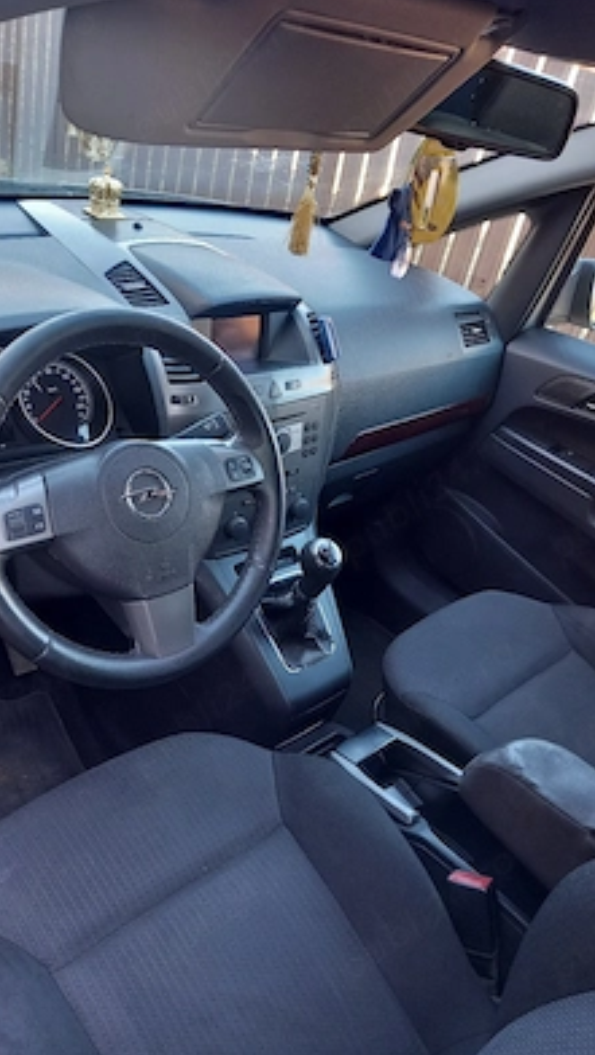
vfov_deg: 64.3
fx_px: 840
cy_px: 528
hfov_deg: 39.0
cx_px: 272
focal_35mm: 30
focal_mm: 4
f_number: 1.8
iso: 200
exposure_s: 1/50
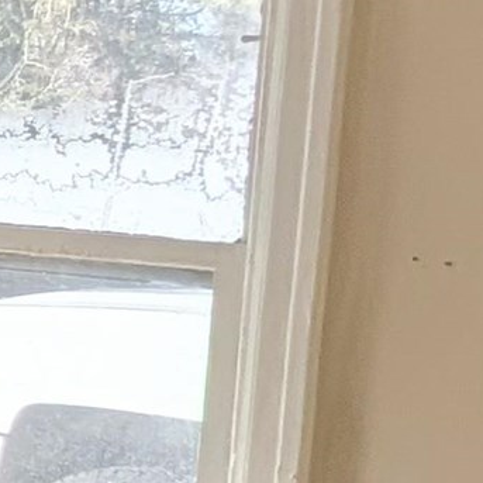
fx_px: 1626
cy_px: 169
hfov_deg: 9.2
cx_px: -1266
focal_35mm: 103
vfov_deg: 16.9
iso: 26
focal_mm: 1.54
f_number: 2.2
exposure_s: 1/683
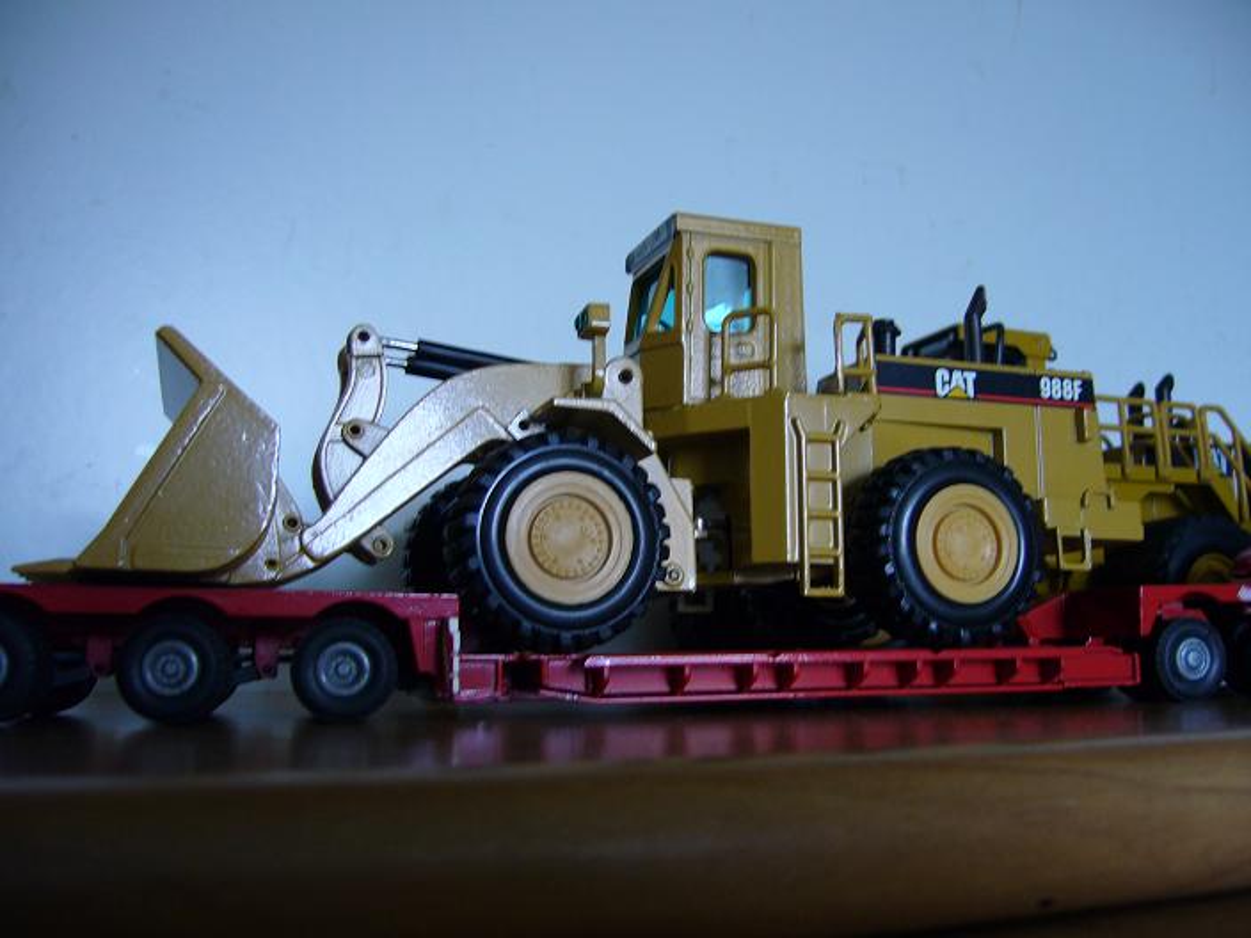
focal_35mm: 35
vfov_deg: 40.7
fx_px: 1265
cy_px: 469
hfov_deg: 52.6
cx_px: 626
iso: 100
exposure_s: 1/20
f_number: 2.8
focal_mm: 5.8
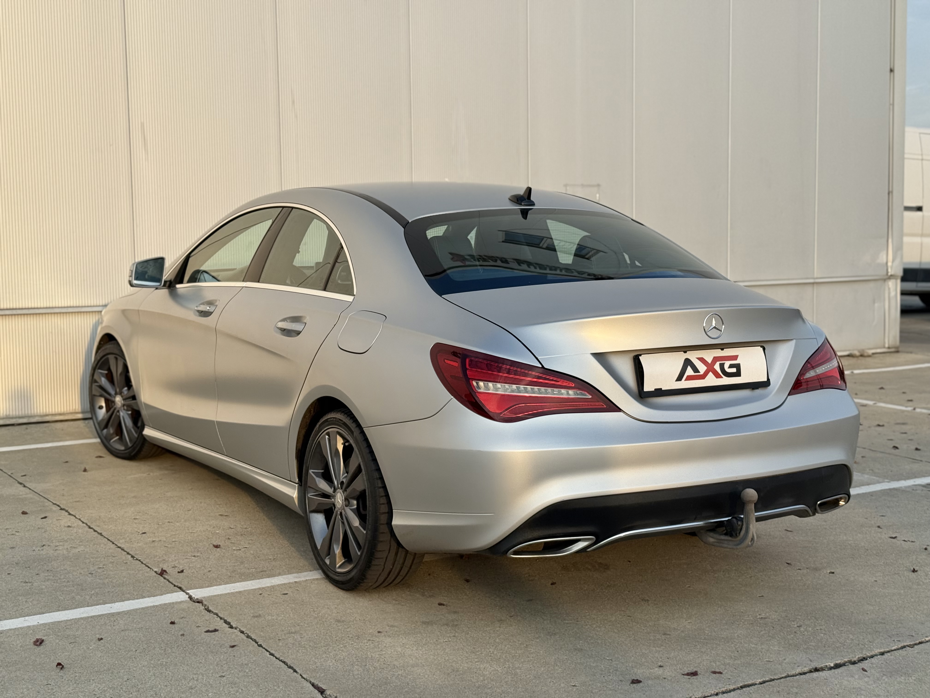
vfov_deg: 30.3
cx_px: 465
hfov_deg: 39.7
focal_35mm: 48
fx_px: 1290
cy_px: 349
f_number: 1.78
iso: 64
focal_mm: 6.76
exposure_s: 1/1429
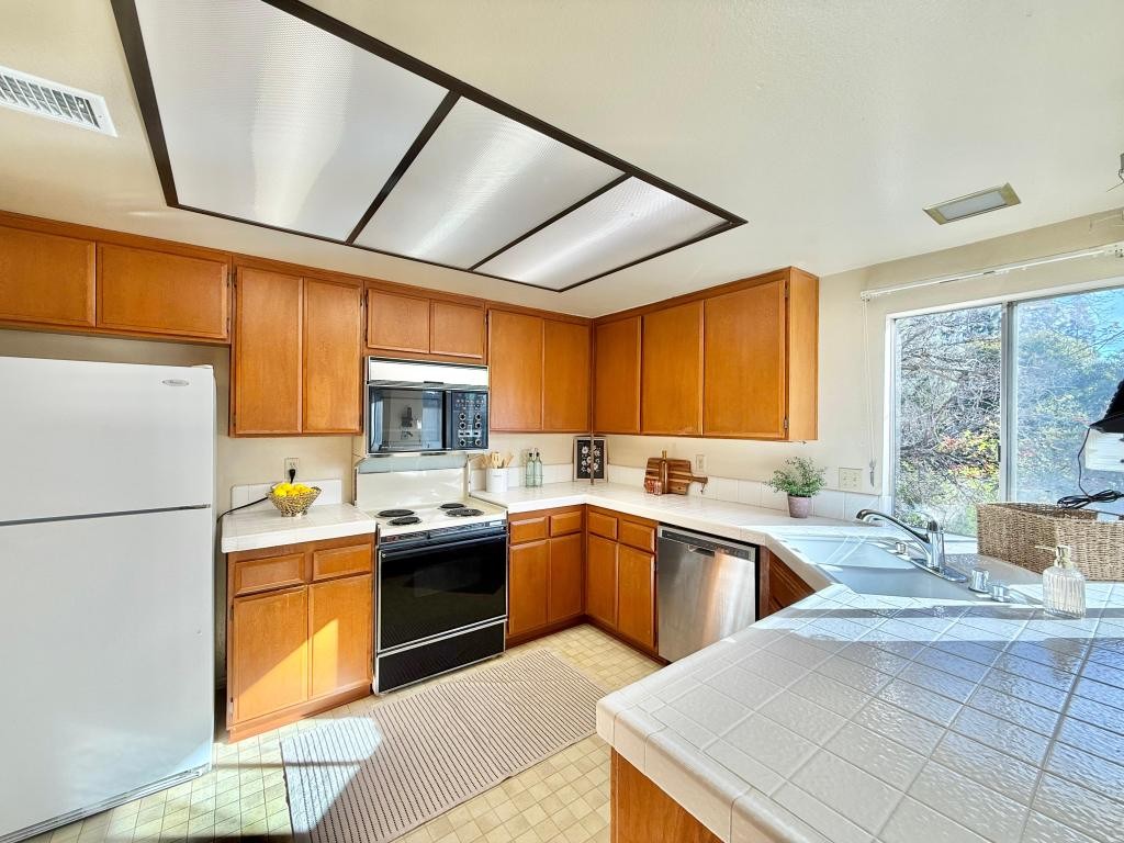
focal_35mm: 14
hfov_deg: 102.1
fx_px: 455
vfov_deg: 85.7
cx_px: 562
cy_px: 422
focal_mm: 2.22
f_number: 2.2
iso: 64
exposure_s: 1/167
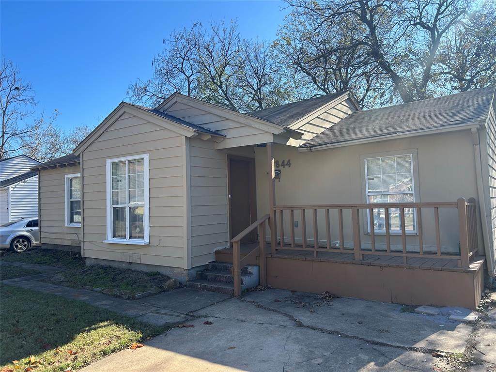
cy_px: 186
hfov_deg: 67.3
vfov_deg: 53.1
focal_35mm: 26
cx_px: 248
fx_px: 373
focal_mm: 5.7
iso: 50
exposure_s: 1/1698
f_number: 1.5
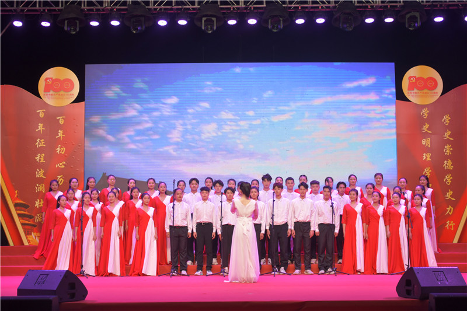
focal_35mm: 57
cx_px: 234
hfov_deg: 35.1
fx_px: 739
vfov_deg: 23.8
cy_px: 156
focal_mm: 38
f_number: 4.2
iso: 500
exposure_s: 1/100
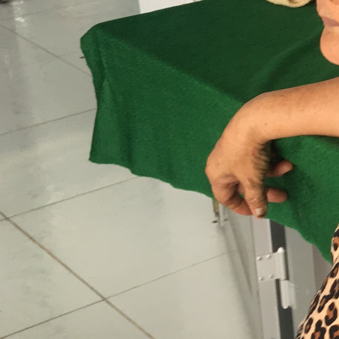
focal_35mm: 109
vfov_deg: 15.7
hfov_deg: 13.6
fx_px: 1208
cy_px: 11
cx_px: 683
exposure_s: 1/50
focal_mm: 4.15
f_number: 2.2
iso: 32
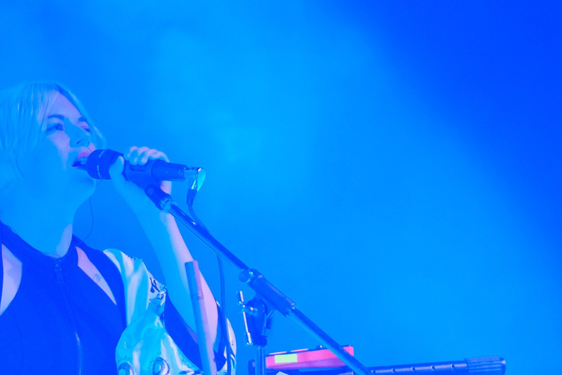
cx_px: 73
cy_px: 254
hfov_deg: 8.4
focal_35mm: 244
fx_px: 3810
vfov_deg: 5.6
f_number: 1.4
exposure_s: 1/100
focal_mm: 56
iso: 1600
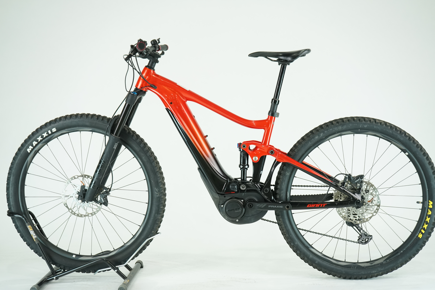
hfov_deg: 37.5
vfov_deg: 25.5
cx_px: 221
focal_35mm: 53
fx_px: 640
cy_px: 146
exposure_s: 1/200
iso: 1600
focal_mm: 52
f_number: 5.6
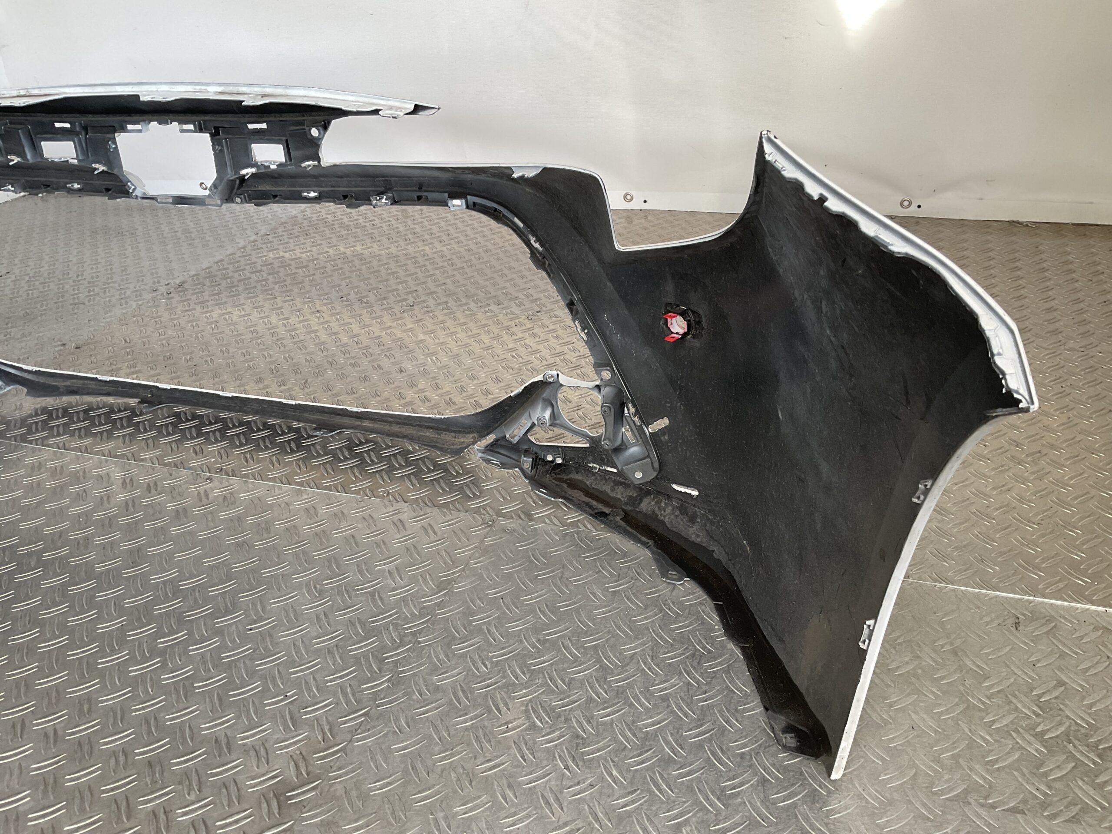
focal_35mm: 29
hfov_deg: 61.7
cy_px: 417
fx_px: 932
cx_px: 556
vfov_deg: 48.2
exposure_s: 1/100
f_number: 1.8
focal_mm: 3
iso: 32
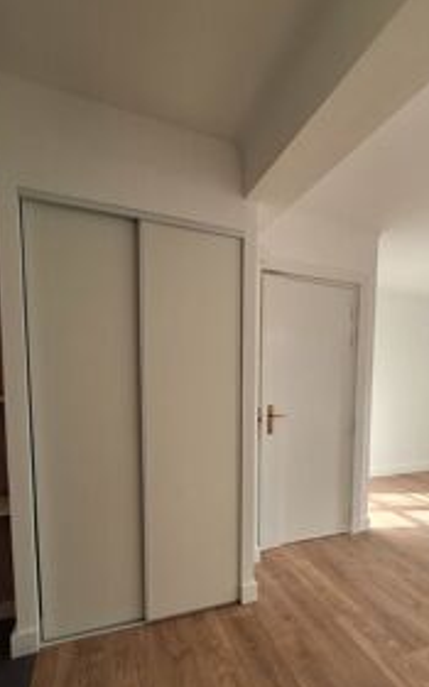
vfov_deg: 81.1
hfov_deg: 54.0
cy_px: 418
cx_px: 333
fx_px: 393
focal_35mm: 21
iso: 40
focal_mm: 1.74
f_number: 2.2
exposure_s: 1/122
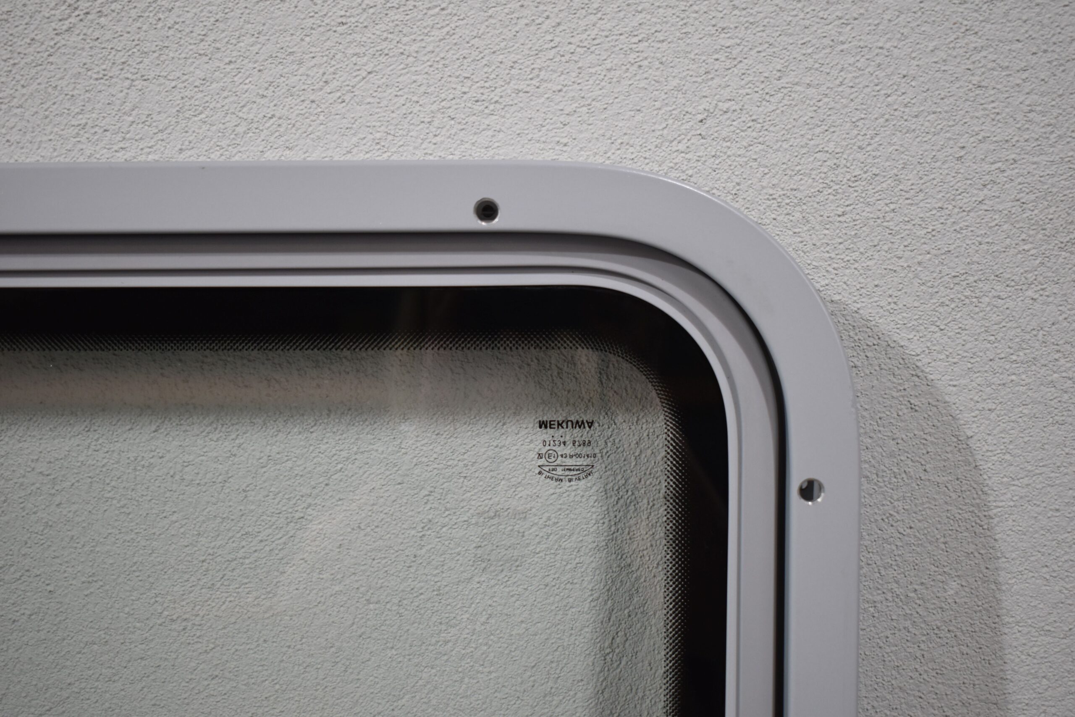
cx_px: 538
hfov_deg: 43.6
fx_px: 1344
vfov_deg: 29.9
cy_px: 358
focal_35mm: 45
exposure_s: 1/250
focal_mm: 30
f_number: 4.2
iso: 560
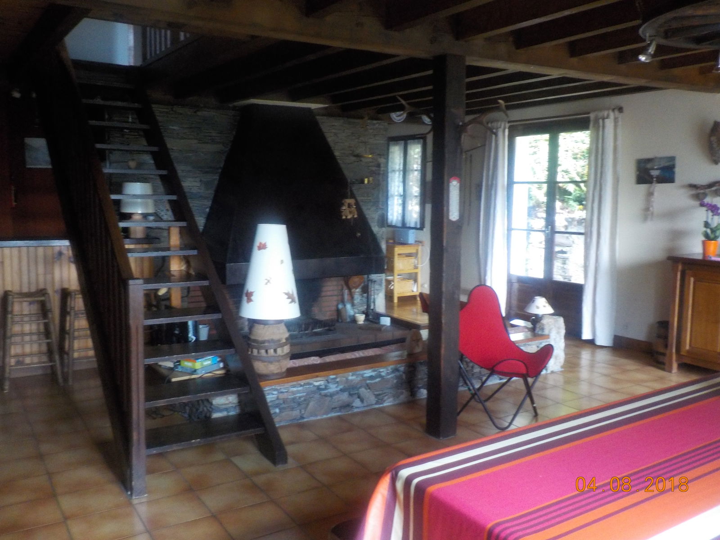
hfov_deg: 60.0
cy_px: 270
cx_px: 360
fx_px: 624
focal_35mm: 30
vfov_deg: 46.8
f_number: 3.3
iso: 360
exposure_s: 1/30
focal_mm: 4.1
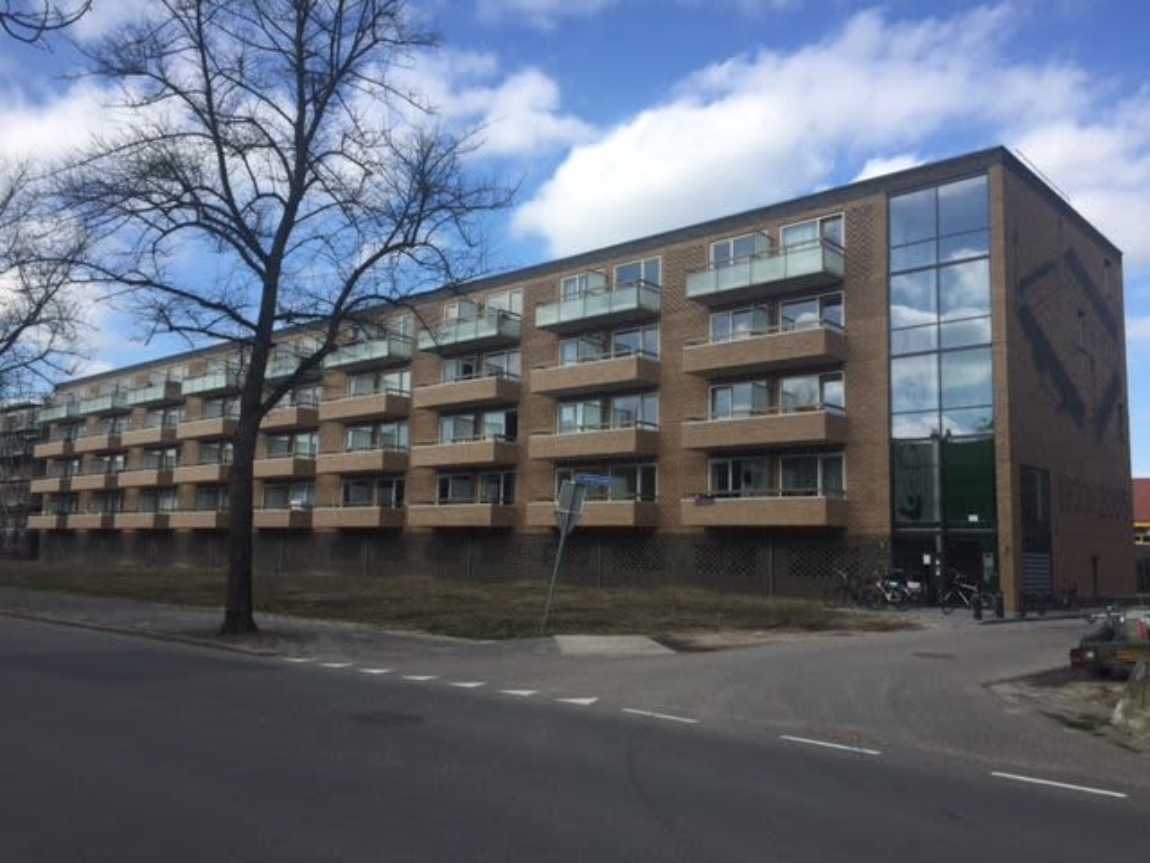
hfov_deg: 61.7
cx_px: 575
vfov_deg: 48.2
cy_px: 432
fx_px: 963
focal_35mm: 29
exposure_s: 1/1364
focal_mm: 4.2
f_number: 2.2
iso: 32
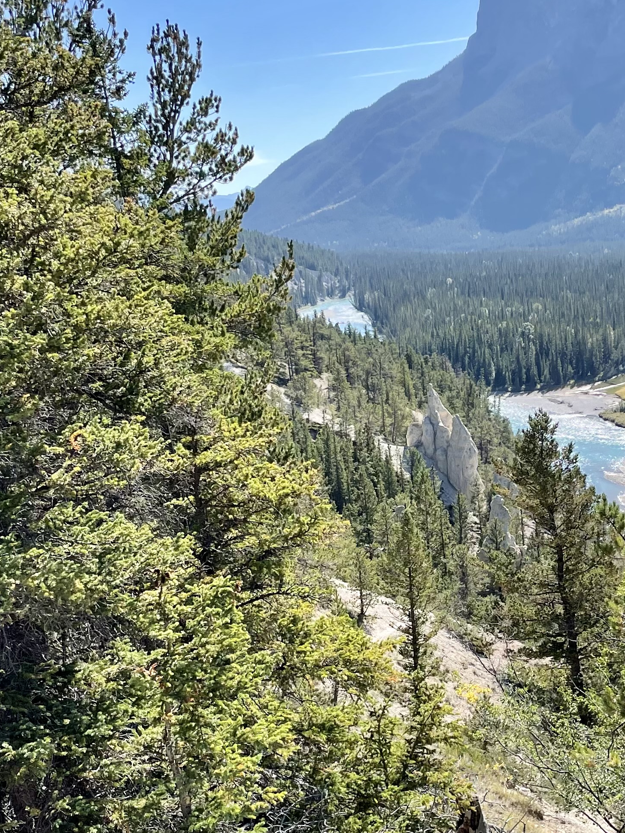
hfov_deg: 26.7
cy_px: 534
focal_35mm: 54
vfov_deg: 35.3
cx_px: 466
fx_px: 1300
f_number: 1.6
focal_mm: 4.2
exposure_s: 1/1742
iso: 32
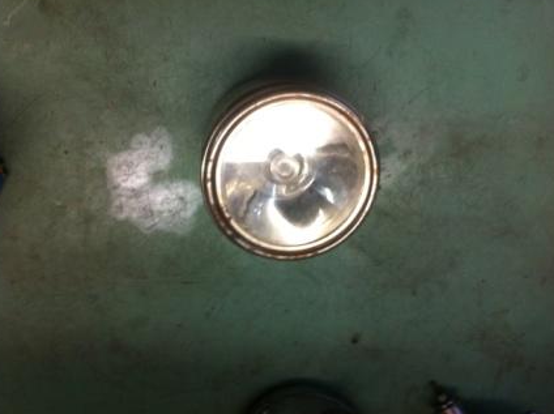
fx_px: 591
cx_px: 274
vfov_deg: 38.6
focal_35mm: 37
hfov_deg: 50.2
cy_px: 204
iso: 200
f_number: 2.8
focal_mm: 3.85
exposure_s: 1/15
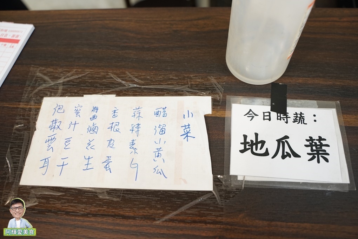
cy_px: 120
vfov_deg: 46.4
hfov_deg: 65.5
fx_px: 278
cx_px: 179
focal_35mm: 28
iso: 800
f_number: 4
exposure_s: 1/60
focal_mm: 28
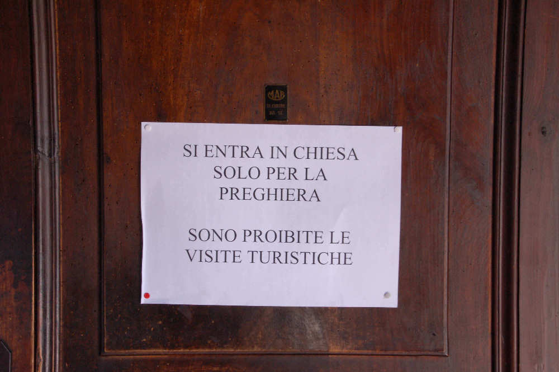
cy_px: 186
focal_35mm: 60
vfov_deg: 22.6
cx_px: 280
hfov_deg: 33.4
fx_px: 931
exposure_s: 1/30
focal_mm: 40
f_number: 16
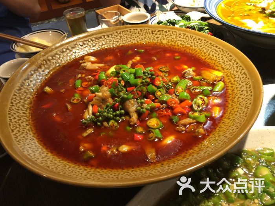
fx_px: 230
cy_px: 103
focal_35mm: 29
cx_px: 138
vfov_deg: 48.2
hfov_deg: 61.7
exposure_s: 1/17
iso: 80
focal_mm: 4.15
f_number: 2.2
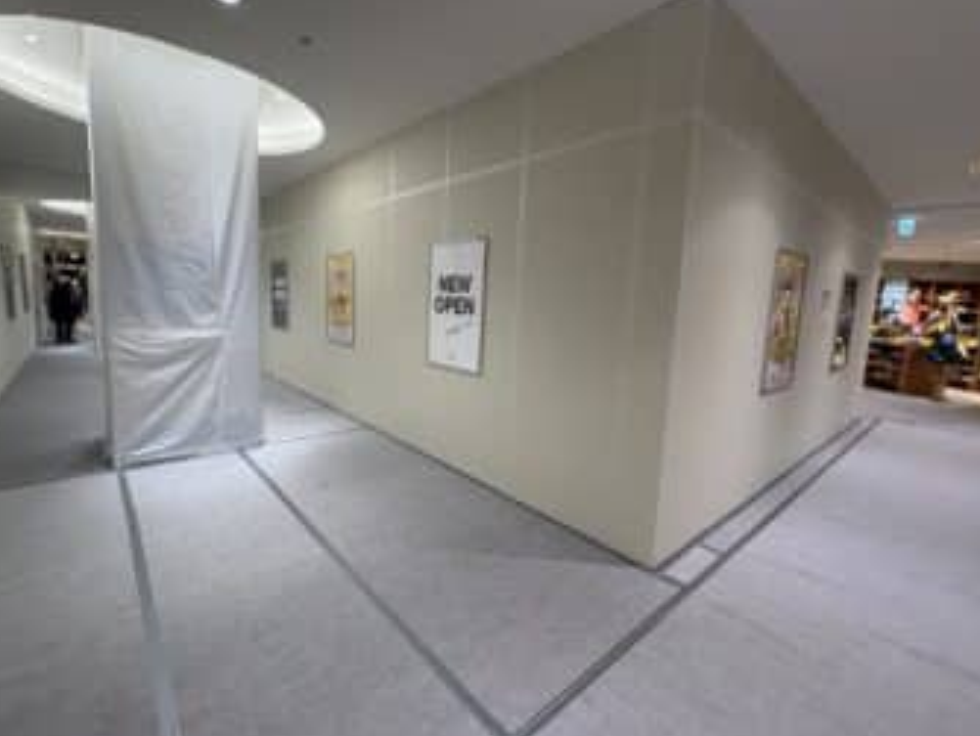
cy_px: 359
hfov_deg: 94.5
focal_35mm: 16
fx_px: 453
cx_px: 490
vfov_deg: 78.2
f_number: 2.2
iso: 100
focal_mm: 2.22
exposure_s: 1/120
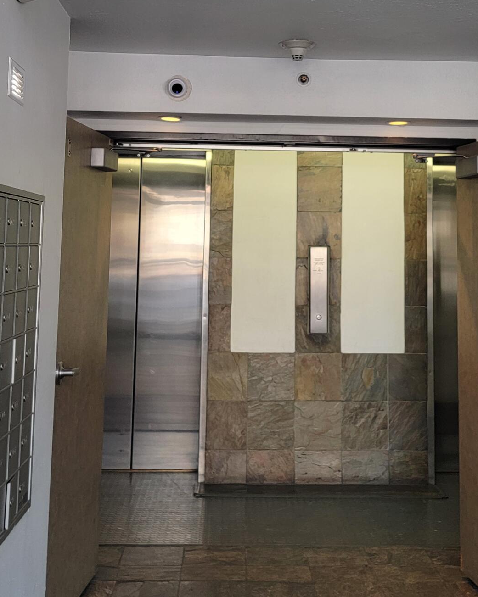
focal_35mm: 54
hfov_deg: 28.1
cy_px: 152
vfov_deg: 34.1
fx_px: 955
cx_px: 261
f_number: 1.8
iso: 80
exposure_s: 1/120
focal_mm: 6.7
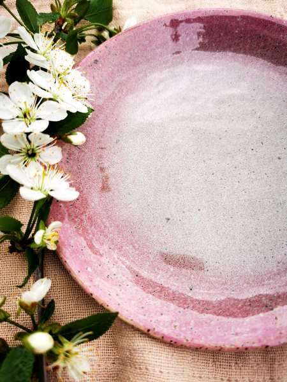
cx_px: 144
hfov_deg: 51.4
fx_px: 298
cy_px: 191
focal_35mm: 27
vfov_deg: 65.3
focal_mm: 5.56
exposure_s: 1/548
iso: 50
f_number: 1.6
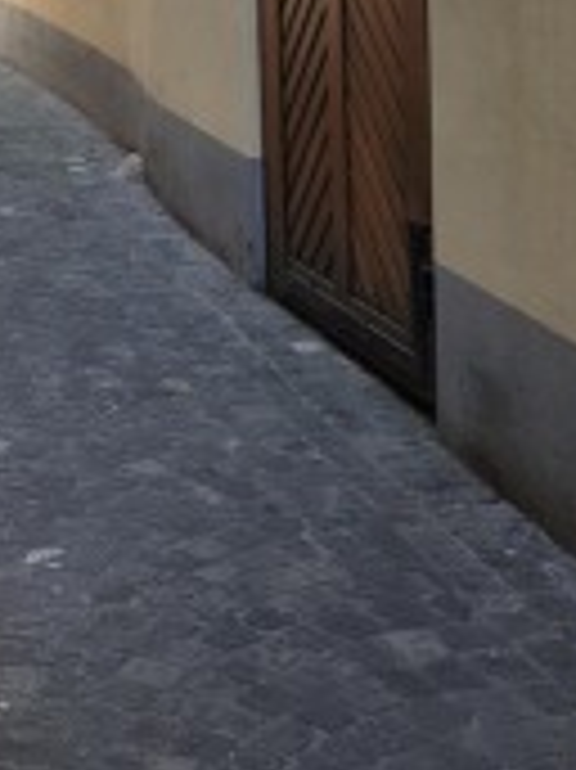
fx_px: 1577
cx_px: -171
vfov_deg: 25.2
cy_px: -106
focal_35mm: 71
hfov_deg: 19.2
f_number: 1.7
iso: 50
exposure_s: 1/301
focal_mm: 4.2
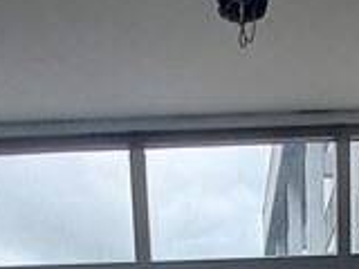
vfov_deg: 14.3
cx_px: 274
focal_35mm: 65
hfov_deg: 29.3
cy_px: 659
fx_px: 674
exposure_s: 1/461
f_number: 2.2
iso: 40
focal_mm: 1.42
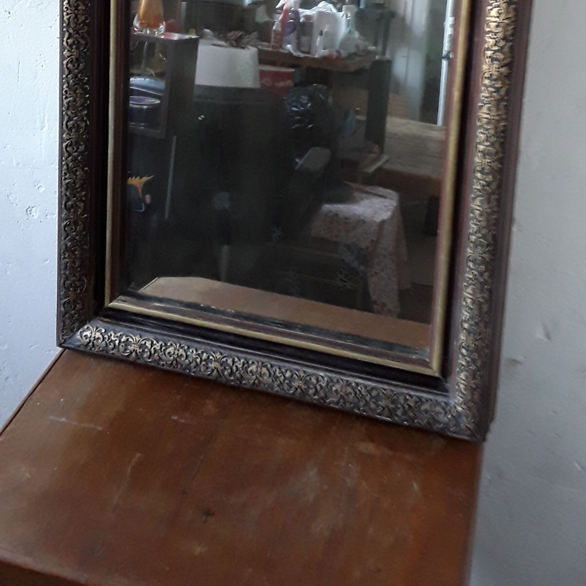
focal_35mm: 45
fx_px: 862
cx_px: 296
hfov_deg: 37.6
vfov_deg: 35.0
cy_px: 38
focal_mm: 2.91
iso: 160
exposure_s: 1/20
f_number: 1.9
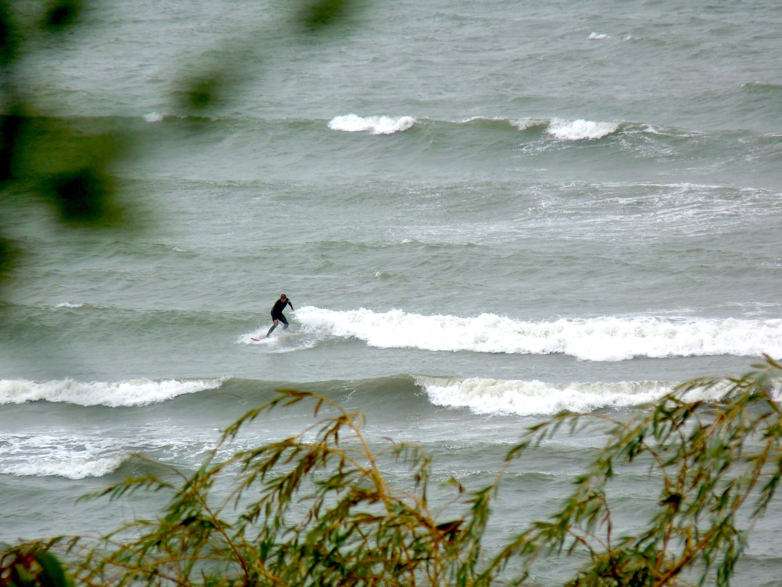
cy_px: 294
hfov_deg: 4.1
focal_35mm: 482
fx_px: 10889
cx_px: 391
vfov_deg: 3.1
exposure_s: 1/320
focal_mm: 85.7
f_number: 5.6
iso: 100
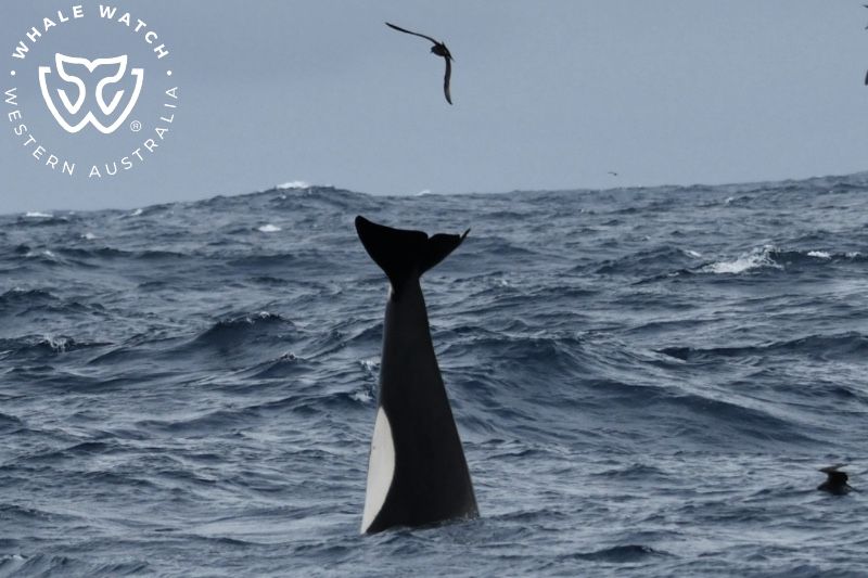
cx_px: 434
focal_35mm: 175
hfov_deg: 11.7
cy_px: 289
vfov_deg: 7.8
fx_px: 4218
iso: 560
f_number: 5.6
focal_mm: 175
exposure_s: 1/8000
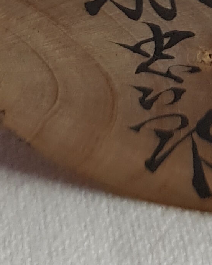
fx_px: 1161
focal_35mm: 148
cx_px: 217
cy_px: -364
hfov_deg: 10.3
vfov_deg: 11.0
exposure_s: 1/100
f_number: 1.7
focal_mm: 4.2
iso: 64
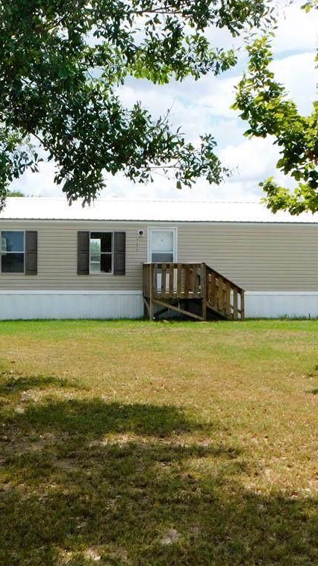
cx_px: 76
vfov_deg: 39.2
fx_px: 795
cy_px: 282
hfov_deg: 22.4
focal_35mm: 53
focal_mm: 6.3
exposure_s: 1/1250
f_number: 3.5
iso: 125
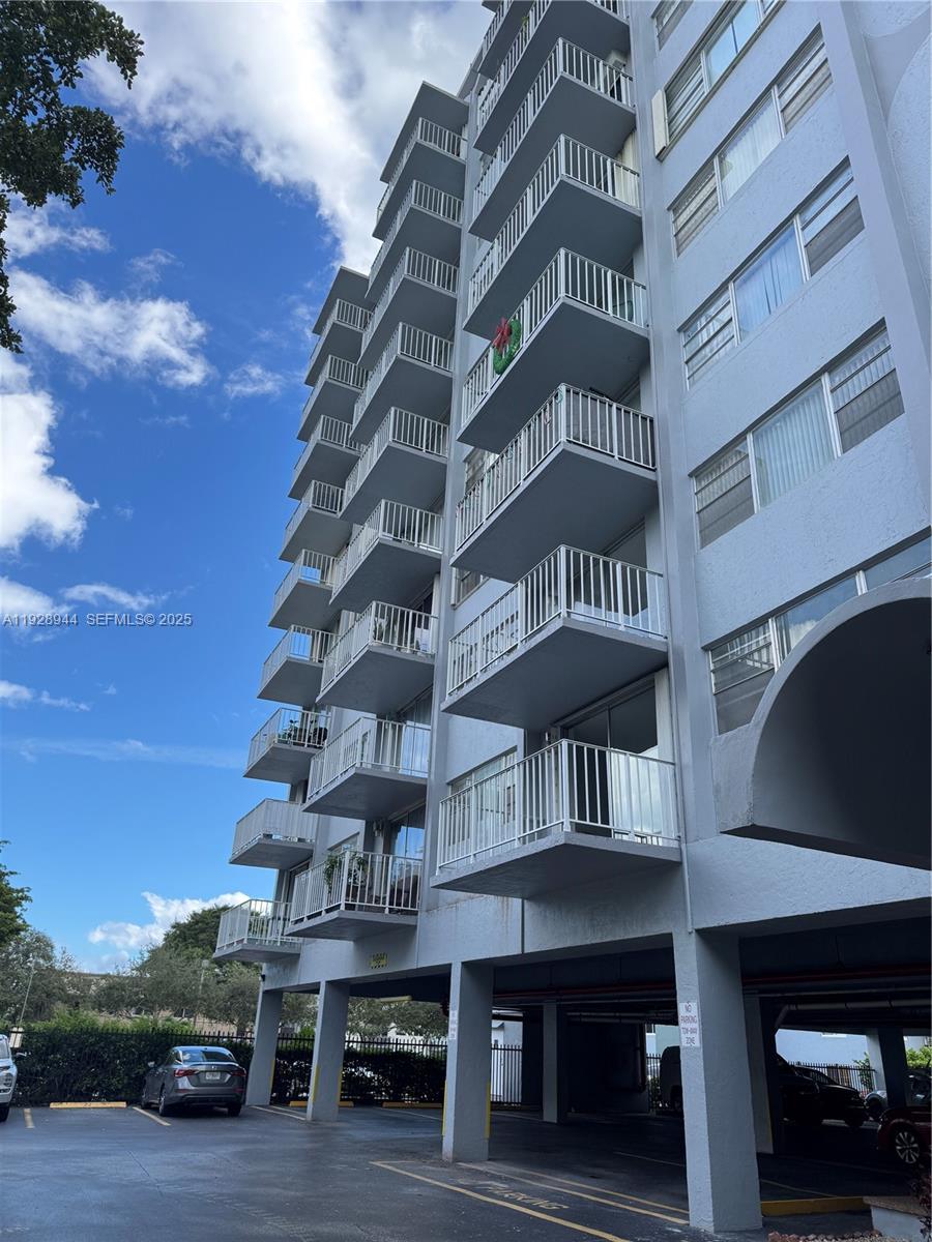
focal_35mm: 24
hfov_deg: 56.8
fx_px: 862
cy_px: 621
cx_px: 466
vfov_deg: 71.6
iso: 80
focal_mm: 6.76
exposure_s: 1/1285
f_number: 1.78
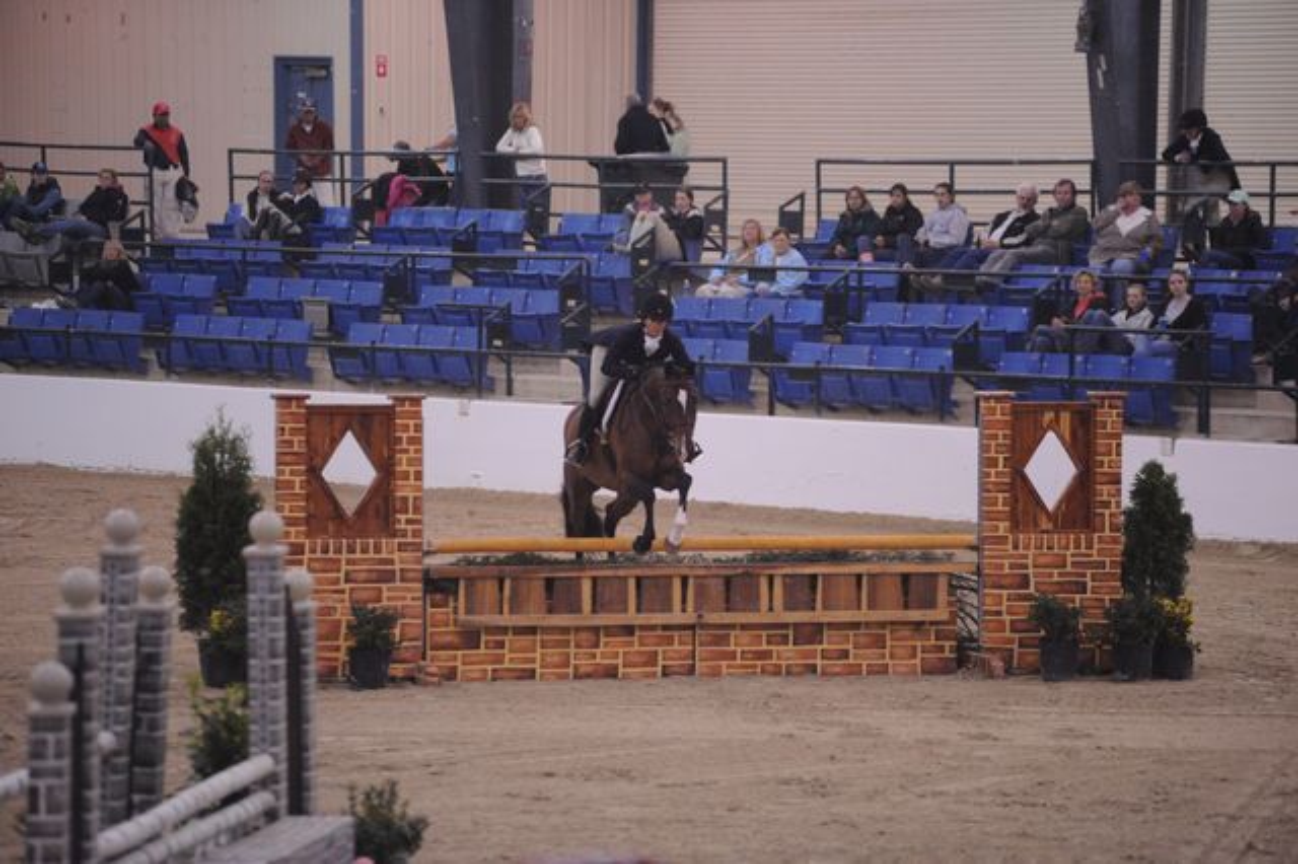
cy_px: 432
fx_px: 7207
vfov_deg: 6.9
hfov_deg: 10.3
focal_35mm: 200
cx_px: 649
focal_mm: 200
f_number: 2.8
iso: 5000
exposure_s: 1/400
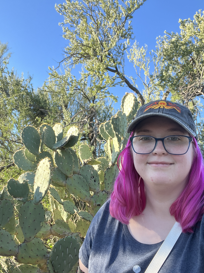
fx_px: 236
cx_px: 102
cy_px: 136
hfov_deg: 46.8
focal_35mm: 30
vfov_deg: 60.0
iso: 40
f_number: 2.2
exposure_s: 1/141
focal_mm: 2.71
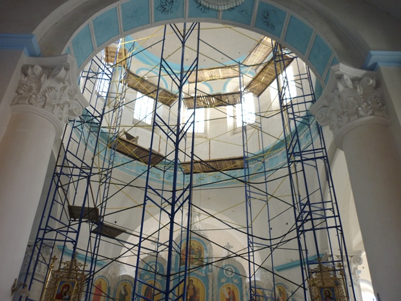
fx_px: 382
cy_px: 150
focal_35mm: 33
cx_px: 200
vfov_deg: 42.9
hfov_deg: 55.4
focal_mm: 5.5
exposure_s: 1/30
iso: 125
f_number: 2.8
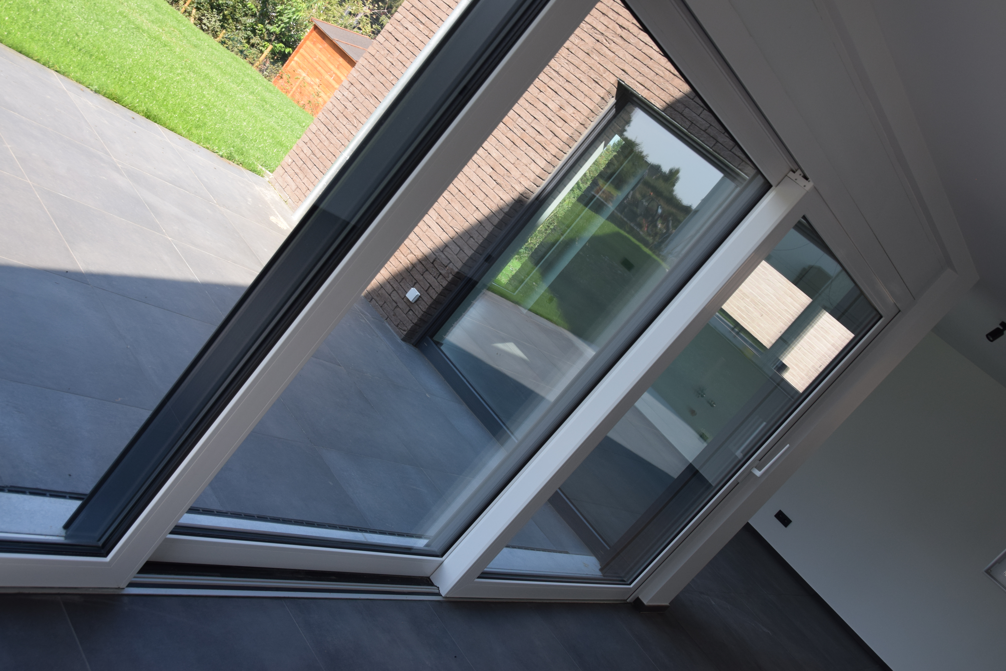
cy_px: 336
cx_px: 503
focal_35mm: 33
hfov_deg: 57.2
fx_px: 922
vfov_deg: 40.0
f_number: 8
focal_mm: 22
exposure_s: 1/250
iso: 400
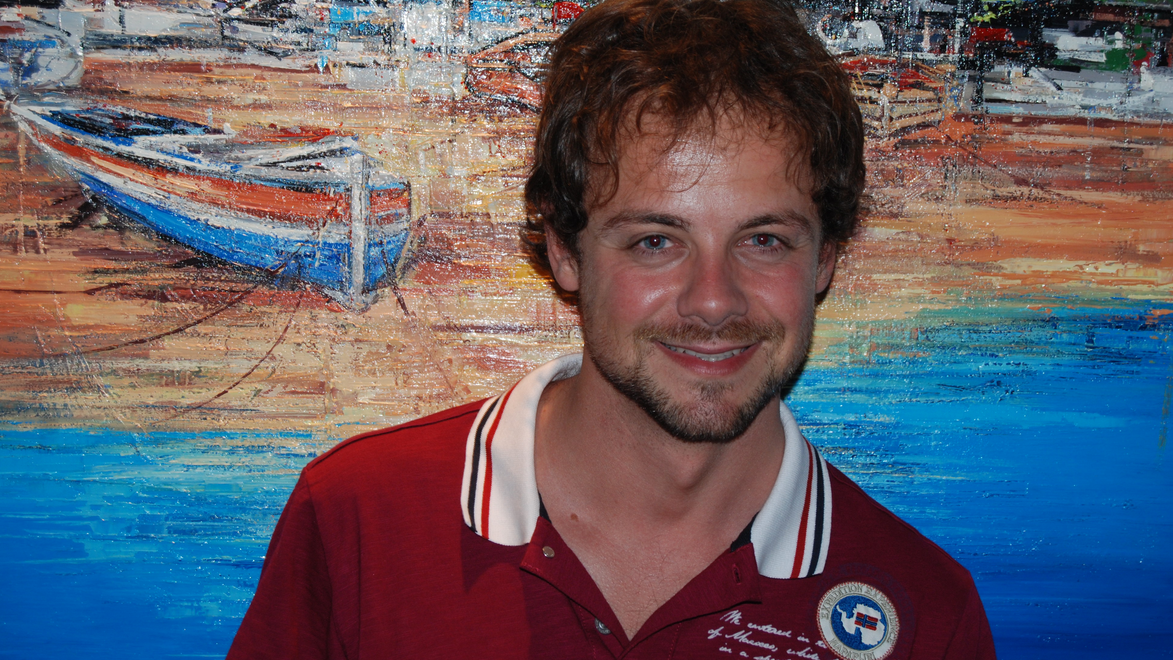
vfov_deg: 14.7
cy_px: 270
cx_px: 586
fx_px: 2550
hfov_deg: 25.9
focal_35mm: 82
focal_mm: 52
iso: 250
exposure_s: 1/60
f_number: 5.6
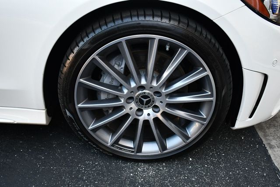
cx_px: 140
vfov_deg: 36.9
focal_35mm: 36
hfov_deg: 53.1
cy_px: 94
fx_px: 280
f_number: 3.5
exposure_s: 1/250
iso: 500
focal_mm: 18
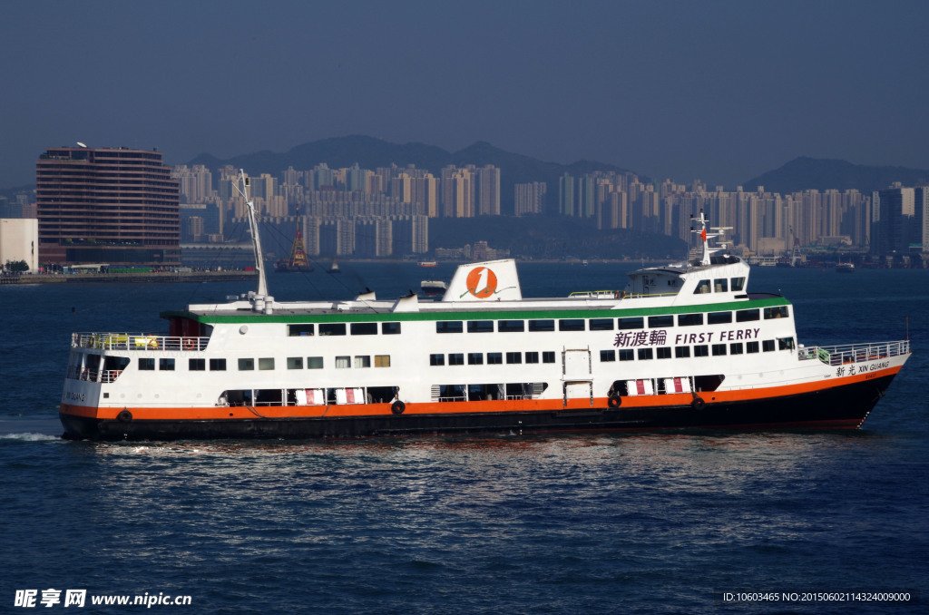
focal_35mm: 147
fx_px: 3785
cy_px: 308
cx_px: 464
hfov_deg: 14.0
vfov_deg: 9.3
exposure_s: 1/80
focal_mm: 97.5
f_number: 22
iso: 200
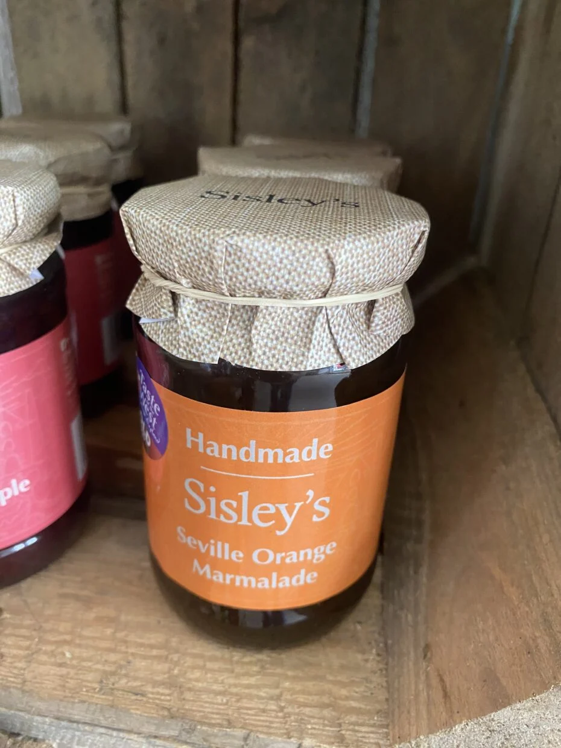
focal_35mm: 26
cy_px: 374
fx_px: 562
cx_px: 280
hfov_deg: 53.1
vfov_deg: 67.3
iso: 400
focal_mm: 4.25
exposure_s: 1/60
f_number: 1.8
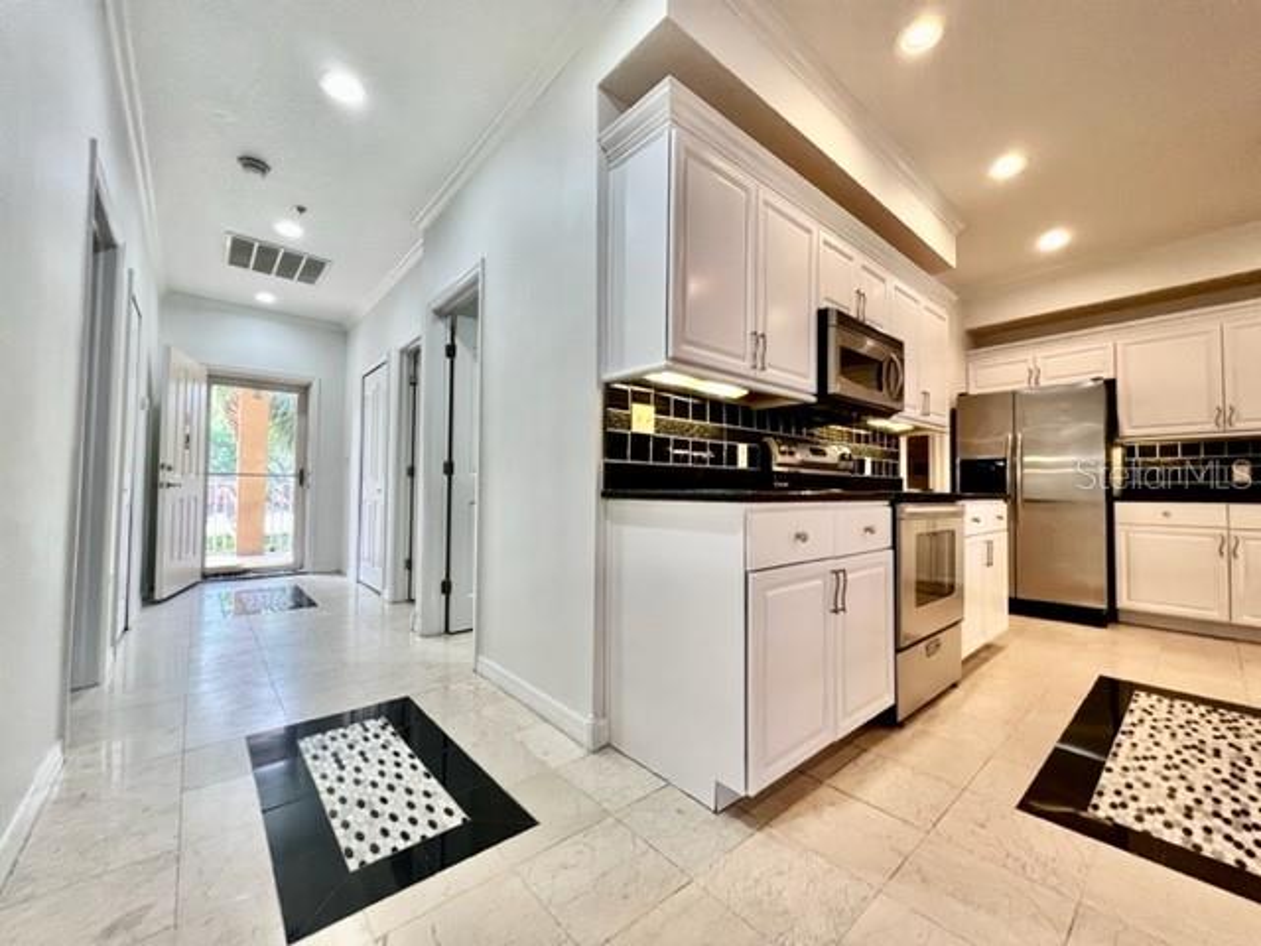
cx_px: 630
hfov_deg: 106.2
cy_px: 473
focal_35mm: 13
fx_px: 474
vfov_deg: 89.9
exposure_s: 1/120
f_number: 1.8
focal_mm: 1.57
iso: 160
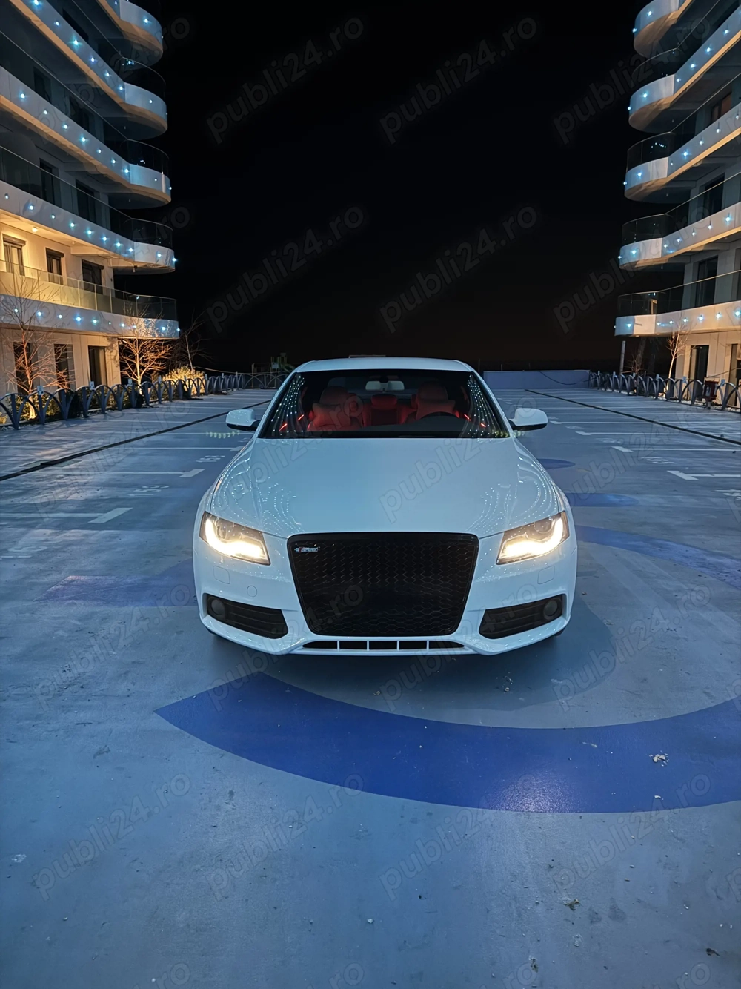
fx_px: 685
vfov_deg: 71.6
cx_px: 370
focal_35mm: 24
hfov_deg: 56.8
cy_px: 494
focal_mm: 6.76
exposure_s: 1/9
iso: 1250
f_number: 1.78
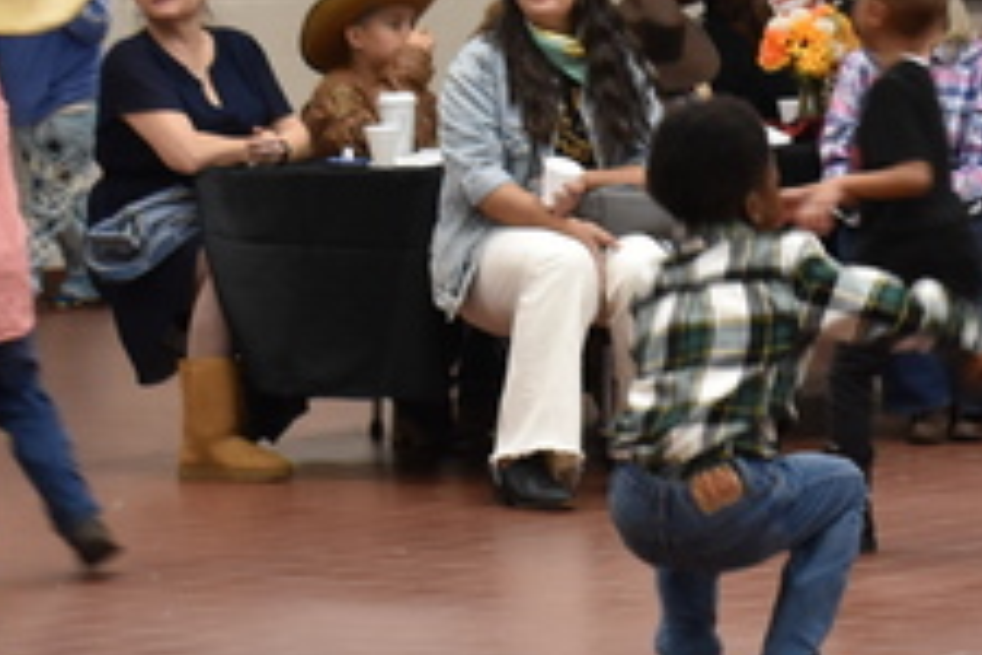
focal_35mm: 187
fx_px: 5095
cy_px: 454
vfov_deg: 7.3
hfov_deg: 10.9
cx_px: 1069
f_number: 7.1
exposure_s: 1/60
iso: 1100
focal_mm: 35
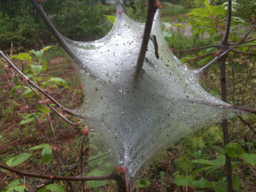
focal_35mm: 35
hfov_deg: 52.6
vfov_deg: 40.7
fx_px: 259
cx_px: 128
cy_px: 96
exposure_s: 1/165
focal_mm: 3.85
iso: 64
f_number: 2.8
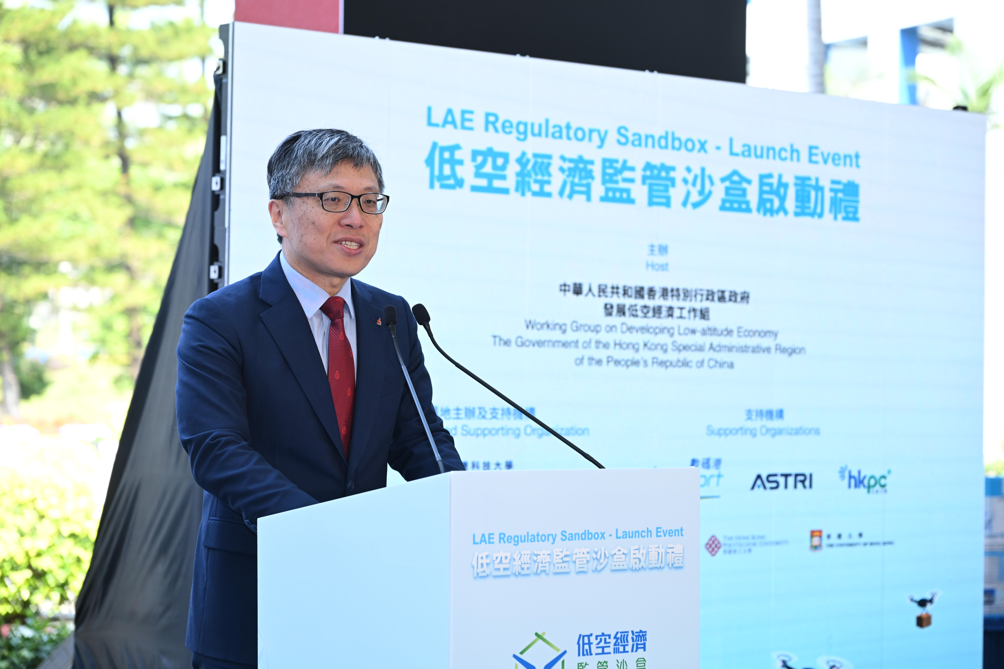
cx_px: 502
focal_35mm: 99
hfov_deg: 20.6
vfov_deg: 13.8
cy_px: 334
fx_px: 2761
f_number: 5
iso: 500
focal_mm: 99
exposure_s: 1/200
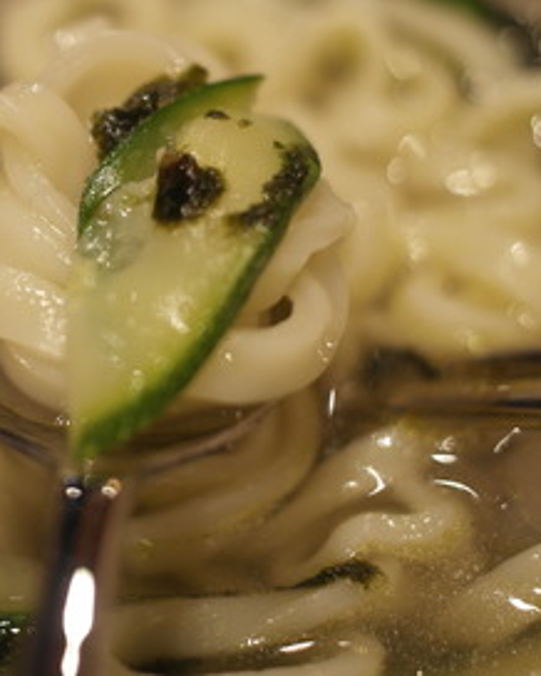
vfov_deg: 22.7
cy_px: 257
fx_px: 1679
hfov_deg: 18.2
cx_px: 119
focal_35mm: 84
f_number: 2
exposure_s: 1/100
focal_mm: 30
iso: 400
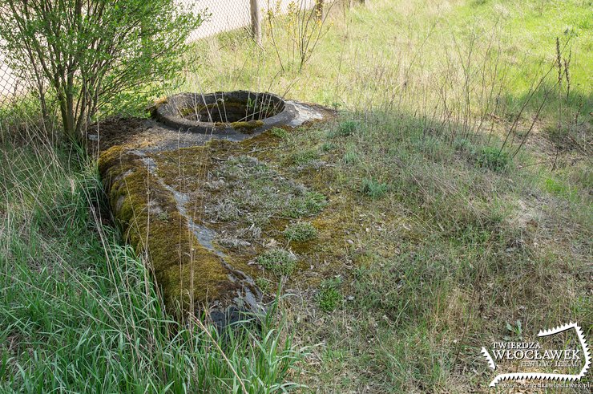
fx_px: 592
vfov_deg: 36.8
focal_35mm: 36
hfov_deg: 53.2
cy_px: 197
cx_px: 296
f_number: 8
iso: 200
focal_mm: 24
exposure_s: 1/125
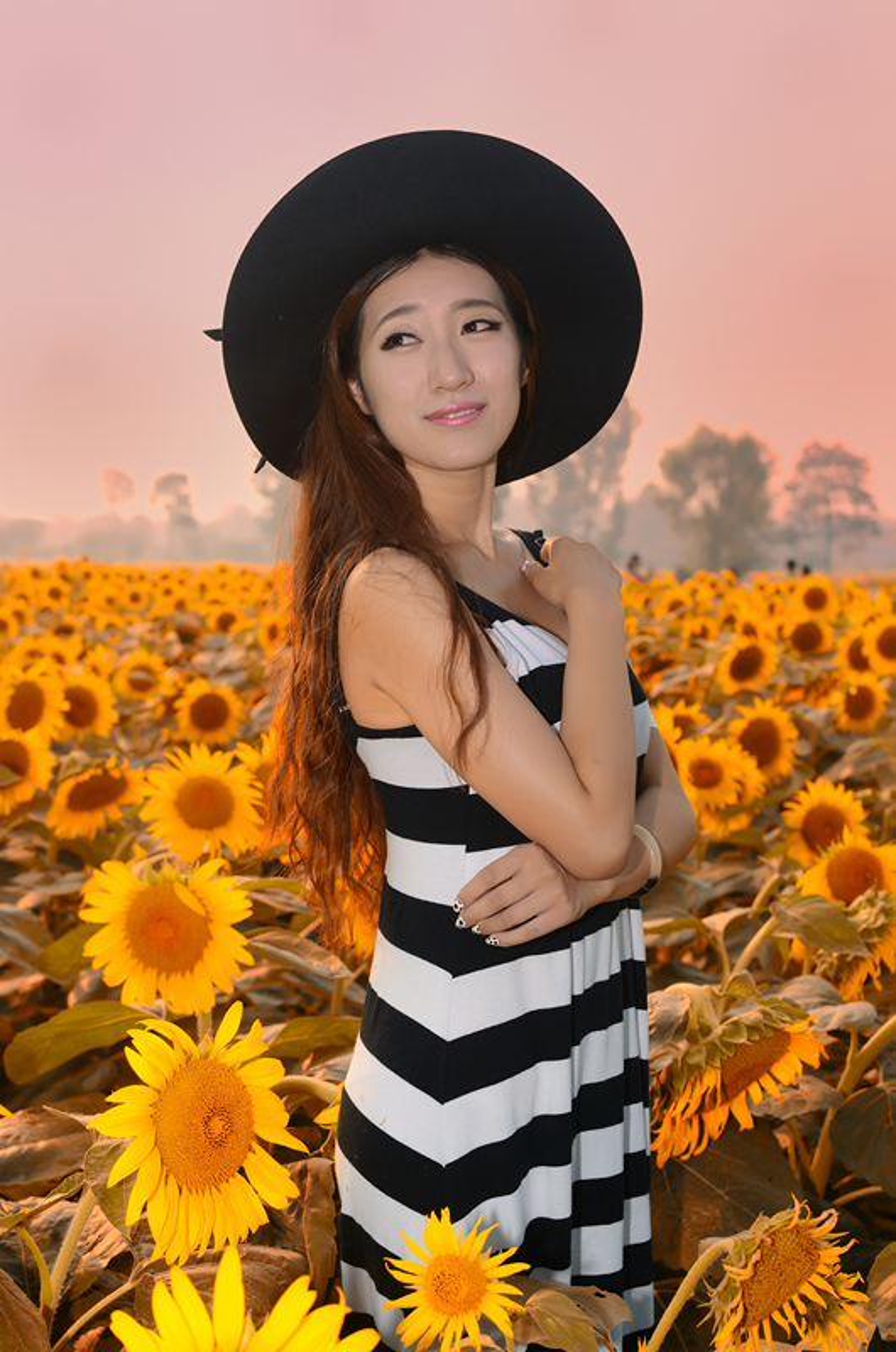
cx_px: 448
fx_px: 1968
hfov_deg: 25.6
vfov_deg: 37.9
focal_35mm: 52
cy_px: 676
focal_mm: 35
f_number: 4
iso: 100
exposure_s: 1/640
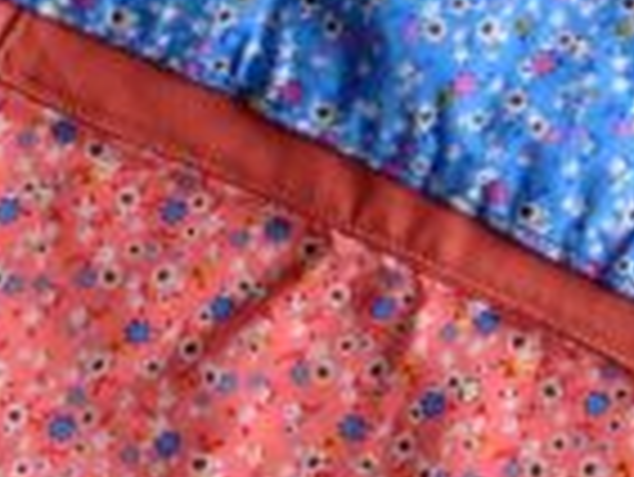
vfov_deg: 8.6
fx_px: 3061
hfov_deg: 11.6
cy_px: -306
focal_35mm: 167
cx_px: 740
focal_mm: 4.28
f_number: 2.4
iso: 50
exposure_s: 1/142
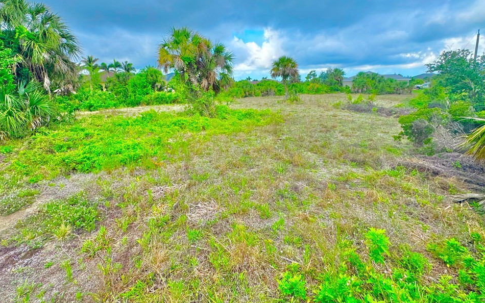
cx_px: 234
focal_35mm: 16
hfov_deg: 97.8
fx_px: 212
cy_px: 127
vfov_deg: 70.8
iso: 40
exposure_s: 1/515
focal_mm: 2.22
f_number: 2.2
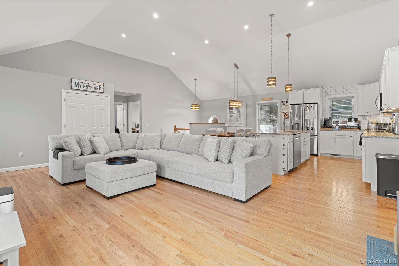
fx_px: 188
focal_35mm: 17
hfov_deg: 93.3
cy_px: 133
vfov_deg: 70.4
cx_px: 200
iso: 320
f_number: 7.1
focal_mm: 17
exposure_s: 1/3
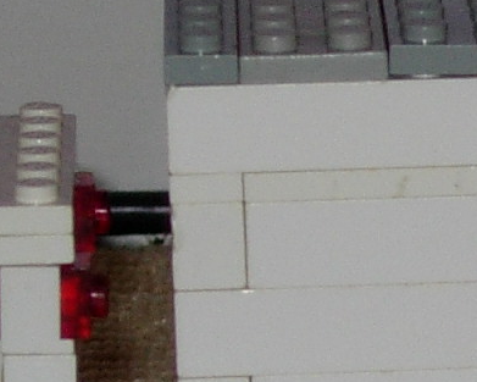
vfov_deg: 3.3
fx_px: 6637
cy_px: 621
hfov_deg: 4.1
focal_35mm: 470
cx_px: 852
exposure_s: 1/64
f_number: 4.3
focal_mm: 19.1
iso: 79
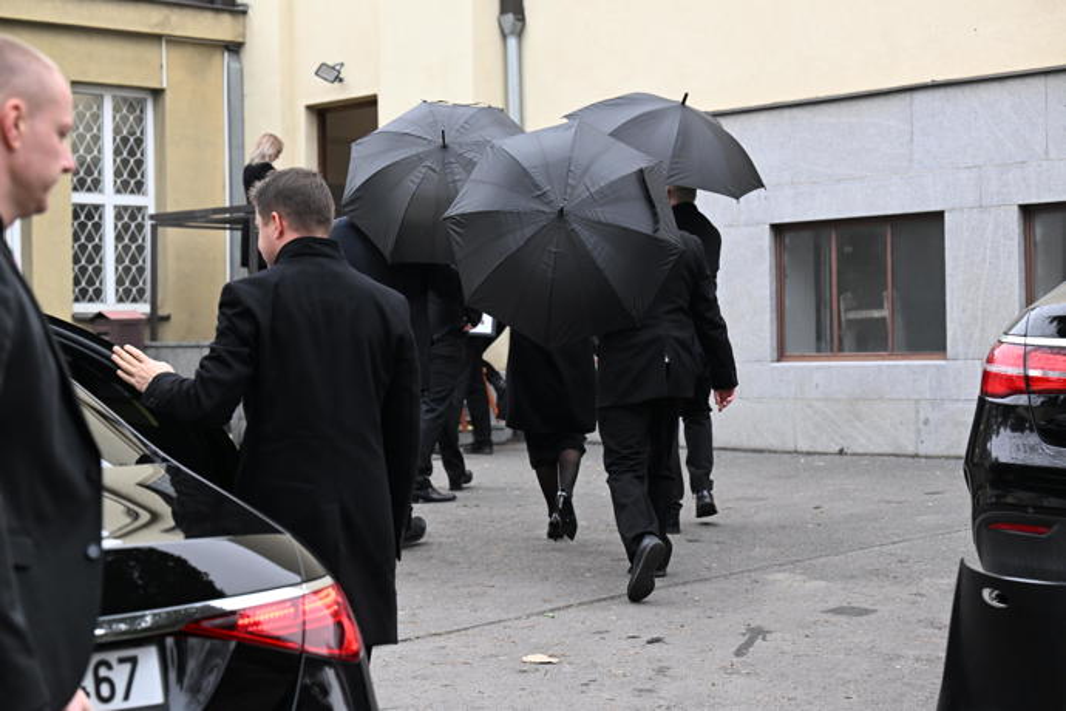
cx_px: 533
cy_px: 356
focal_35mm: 70
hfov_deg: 28.8
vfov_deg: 19.5
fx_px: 2073
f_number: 4.5
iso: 2000
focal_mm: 70
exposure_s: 1/500
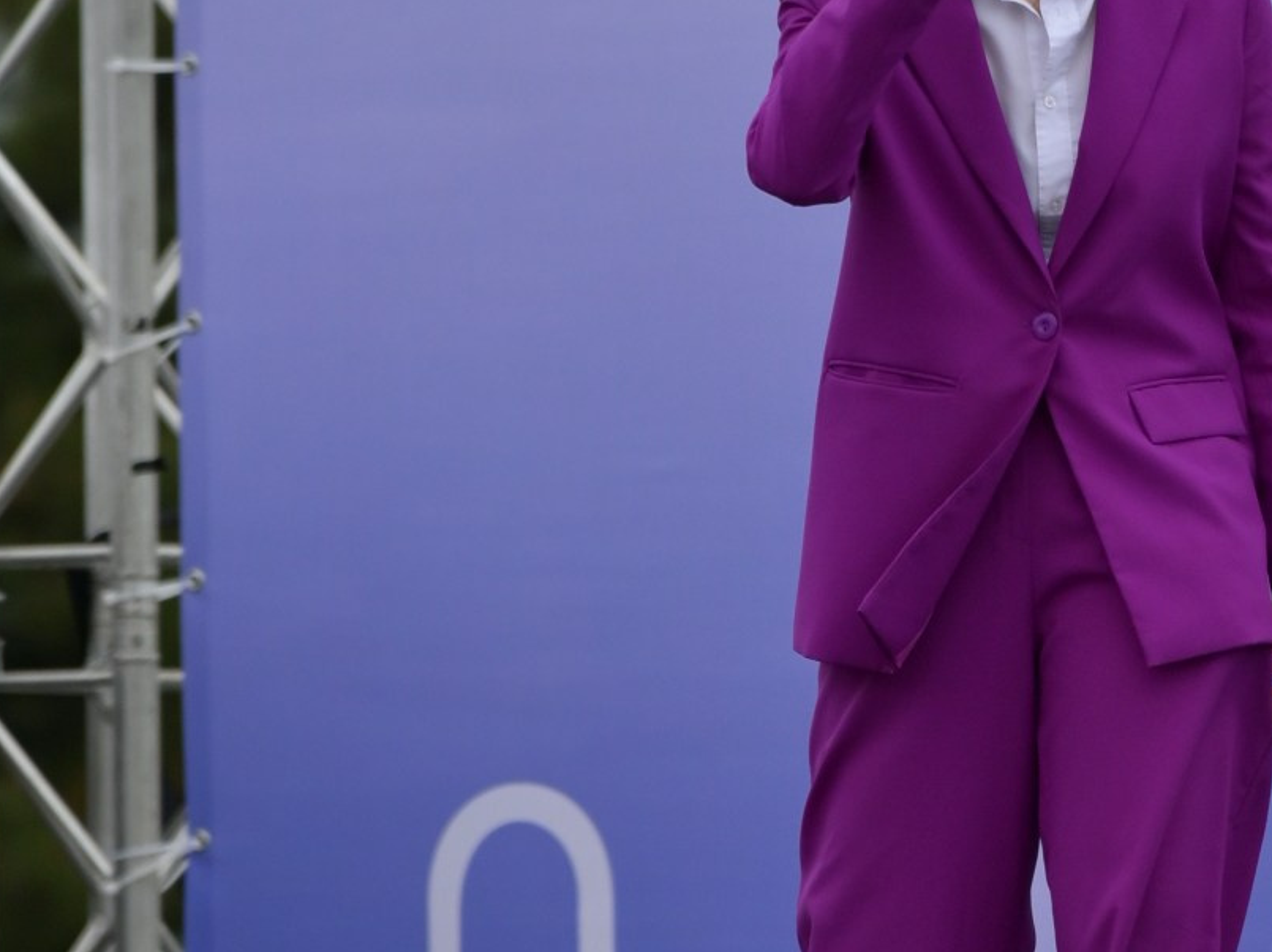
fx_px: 19907
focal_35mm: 542
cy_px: 537
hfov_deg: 3.7
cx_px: 1321
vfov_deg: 2.7
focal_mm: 150
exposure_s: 1/1600
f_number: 2.8
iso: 400
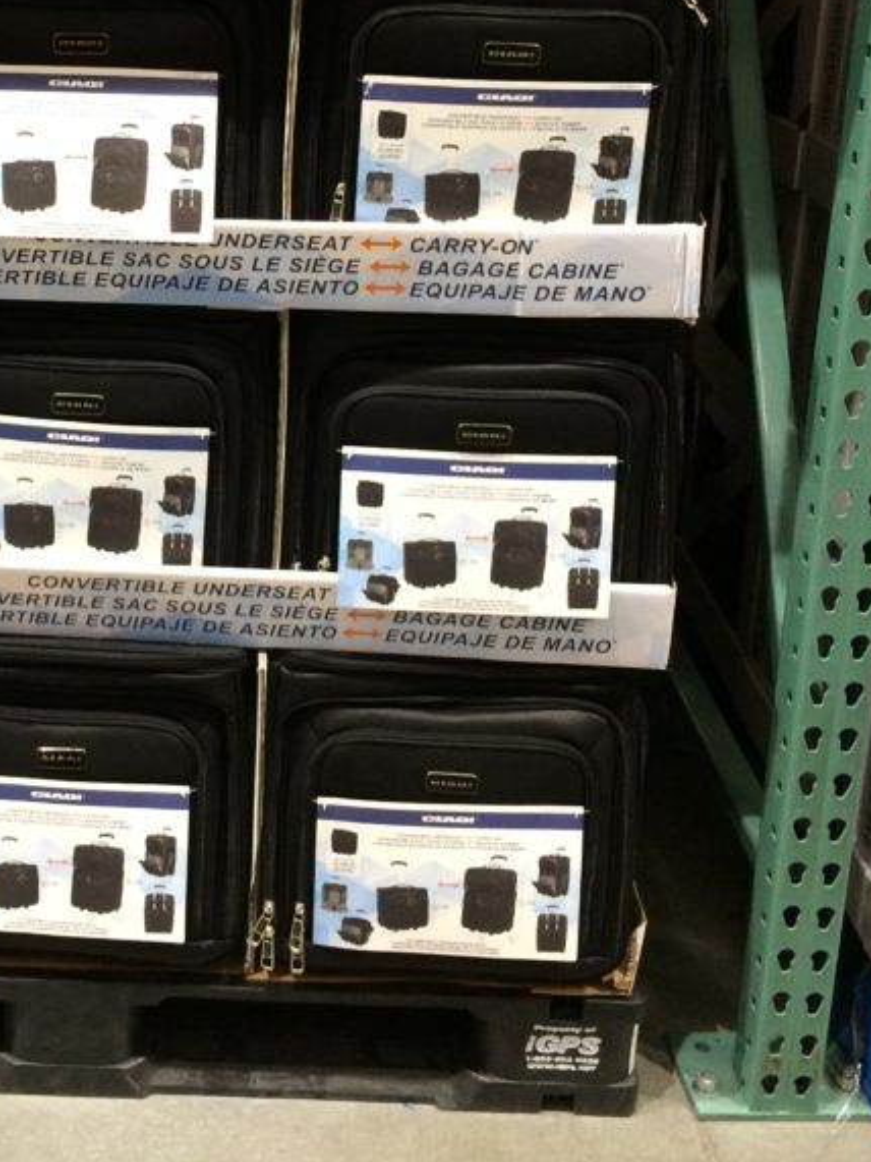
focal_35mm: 52
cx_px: 144
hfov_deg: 27.3
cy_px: 204
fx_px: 1745
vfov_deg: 35.4
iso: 160
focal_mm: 4.15
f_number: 2.2
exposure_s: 1/30
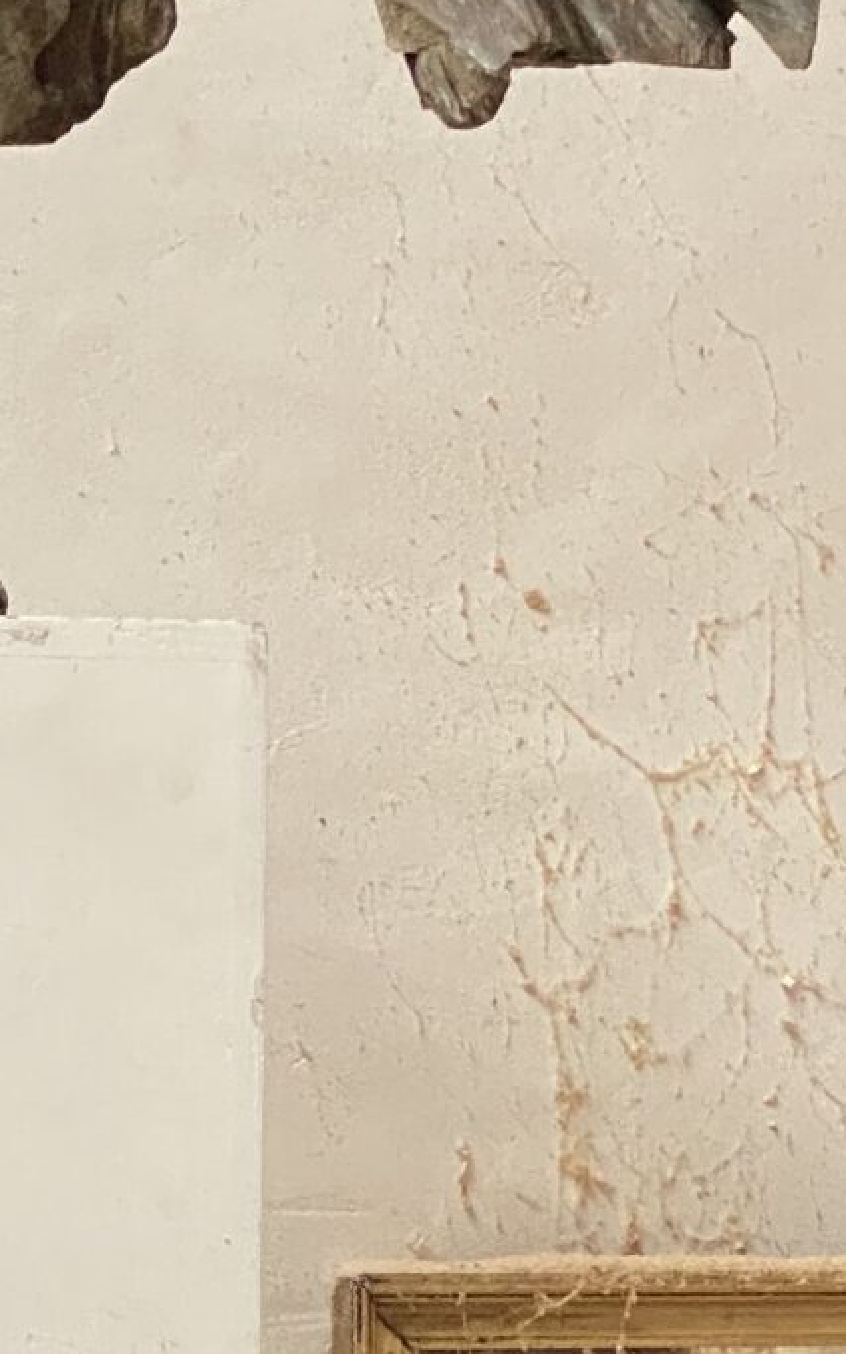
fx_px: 7639
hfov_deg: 6.1
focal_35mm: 207
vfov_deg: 10.0
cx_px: -937
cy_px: 1626
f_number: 2
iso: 160
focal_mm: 6
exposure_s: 1/67
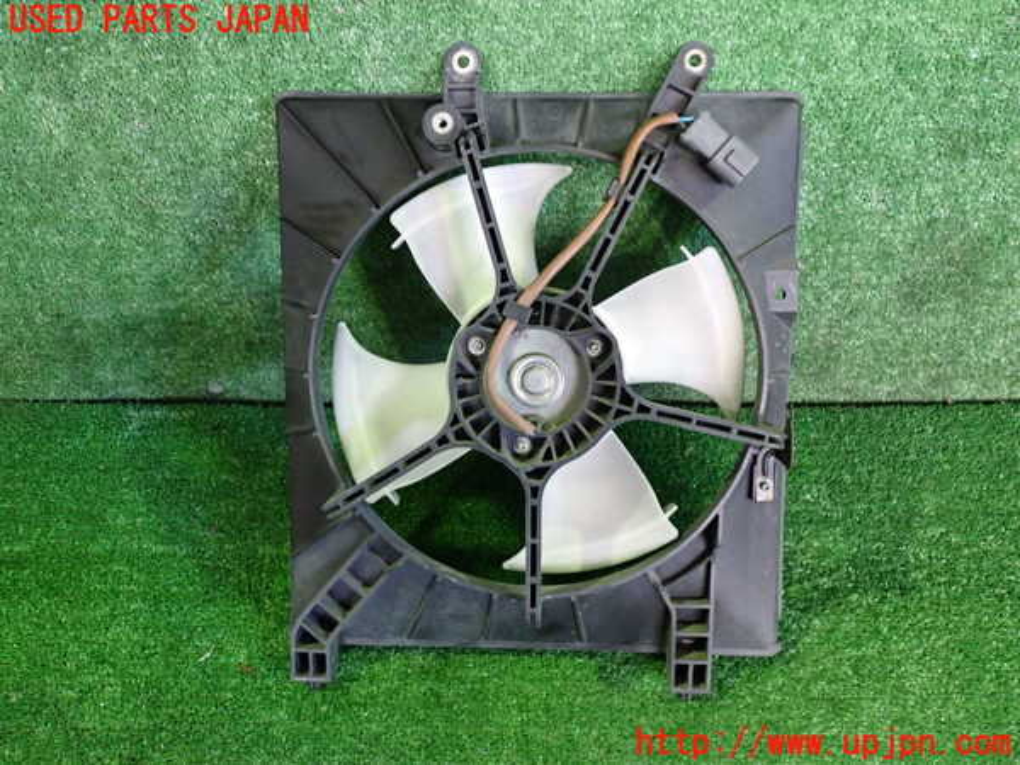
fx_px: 884
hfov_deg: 60.0
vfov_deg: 46.8
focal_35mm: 30
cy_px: 382
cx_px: 510
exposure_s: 1/30
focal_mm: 5.4
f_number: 2.3
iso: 800
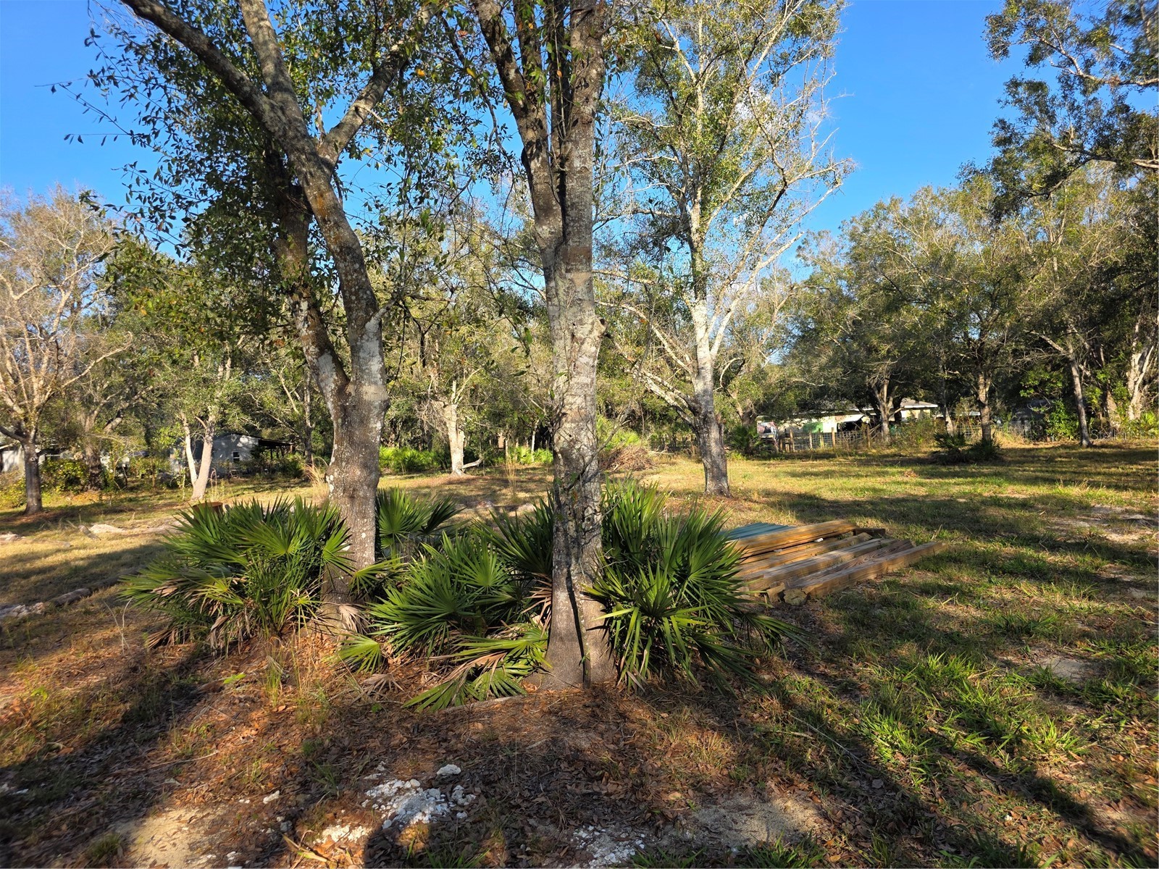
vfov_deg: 58.9
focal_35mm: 23
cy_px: 434
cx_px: 580
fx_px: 770
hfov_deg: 73.9
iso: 80
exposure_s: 1/2180
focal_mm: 6.3
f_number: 1.7
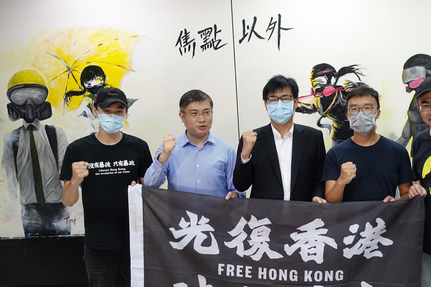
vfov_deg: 31.1
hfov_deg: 45.1
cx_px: 264
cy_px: 162
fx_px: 515
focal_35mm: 43
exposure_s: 1/40
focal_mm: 12.81
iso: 500
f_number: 2.8
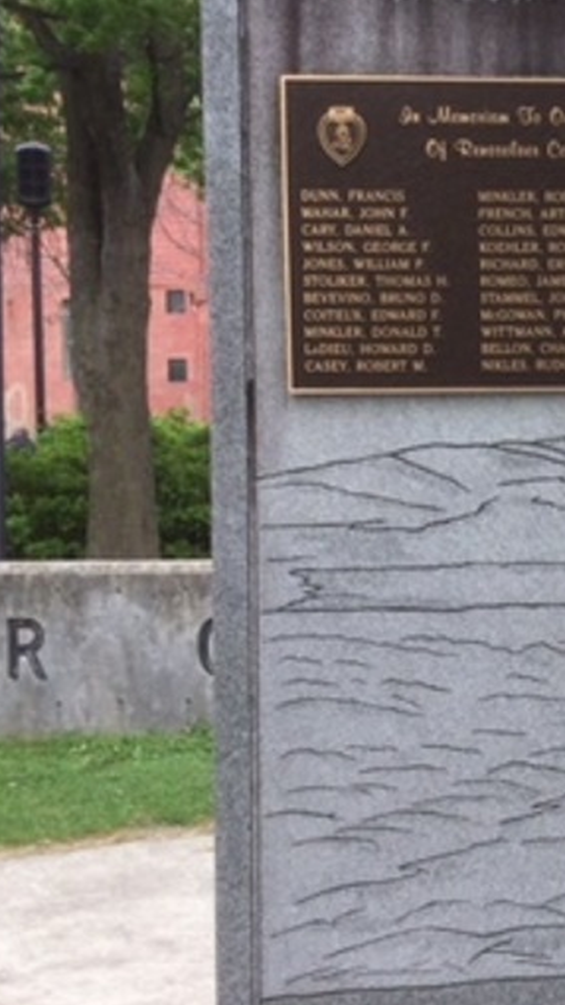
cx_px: 826
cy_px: 458
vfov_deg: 31.0
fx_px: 1813
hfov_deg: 16.3
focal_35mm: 68
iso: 25
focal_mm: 3.3
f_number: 2.4
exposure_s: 1/341
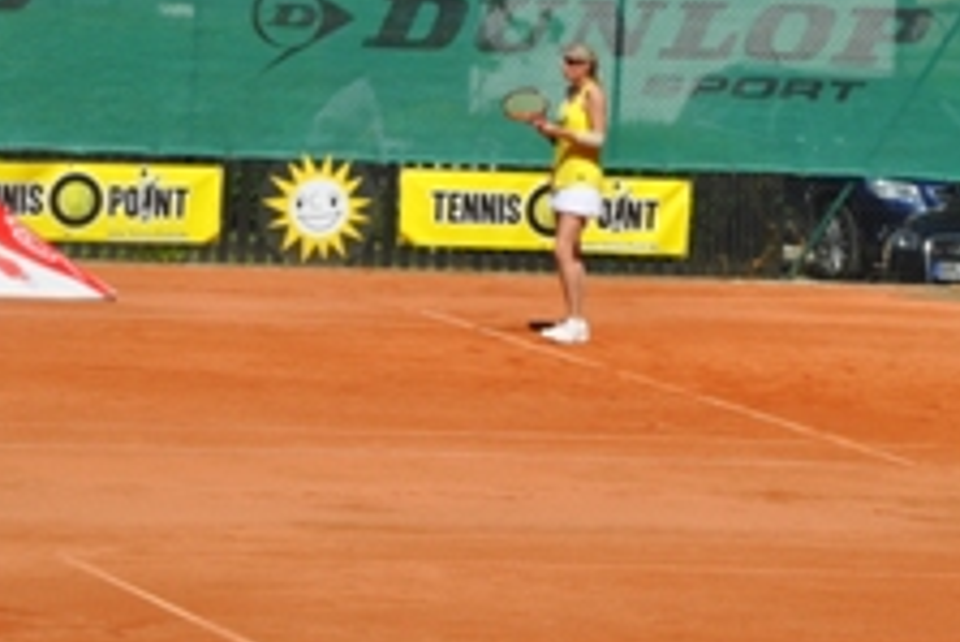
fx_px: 8432
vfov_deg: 4.4
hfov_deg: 6.5
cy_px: 90
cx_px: 641
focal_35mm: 316
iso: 200
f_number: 11
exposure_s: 1/500
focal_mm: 105
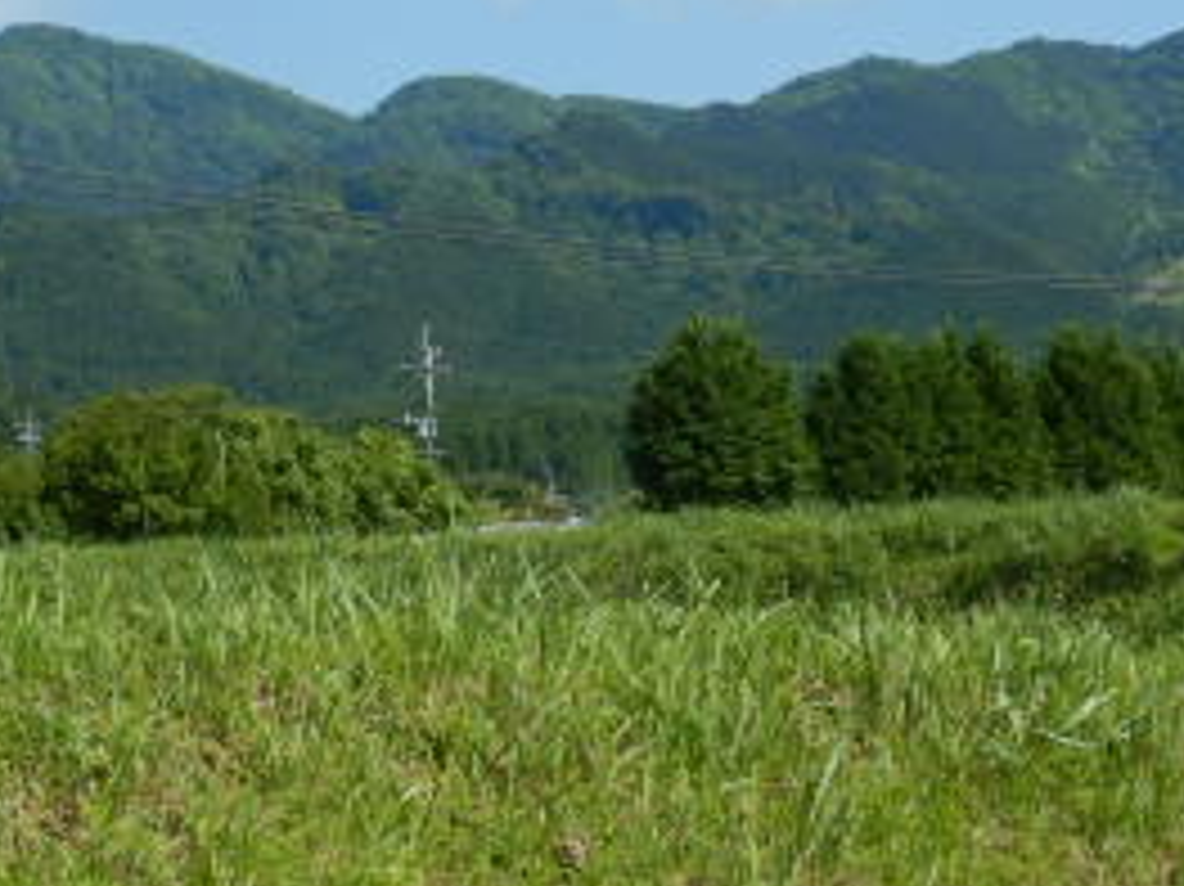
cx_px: 689
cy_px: 454
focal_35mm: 117
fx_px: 4000
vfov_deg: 12.7
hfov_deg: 16.8
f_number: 4.3
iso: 125
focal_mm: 8.5
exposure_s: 1/800
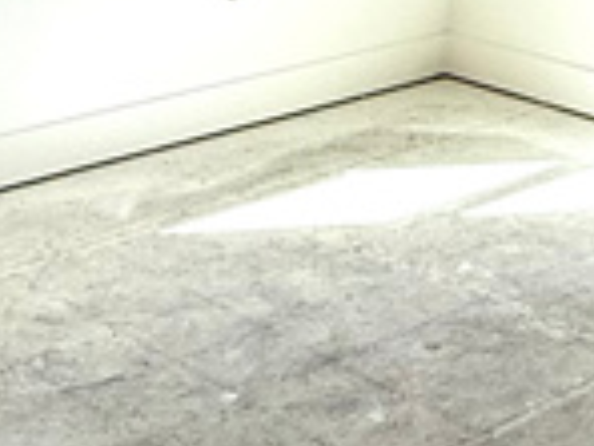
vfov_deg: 14.0
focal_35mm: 97
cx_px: 618
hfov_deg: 19.5
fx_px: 1664
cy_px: -281
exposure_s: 1/214
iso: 64
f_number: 2.2
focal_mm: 2.22
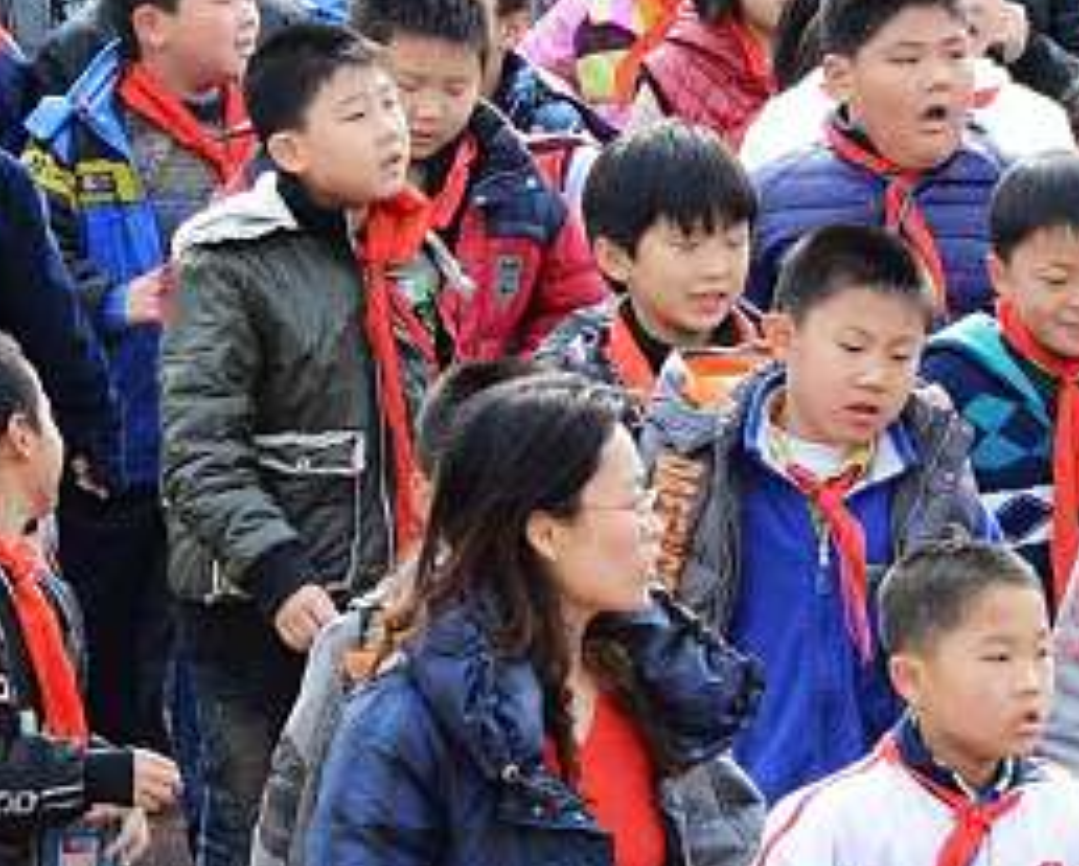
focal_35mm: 872
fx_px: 27878
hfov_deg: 2.2
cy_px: 630
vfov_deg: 1.8
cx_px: 1167
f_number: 14
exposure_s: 1/800
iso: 4000
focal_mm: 200
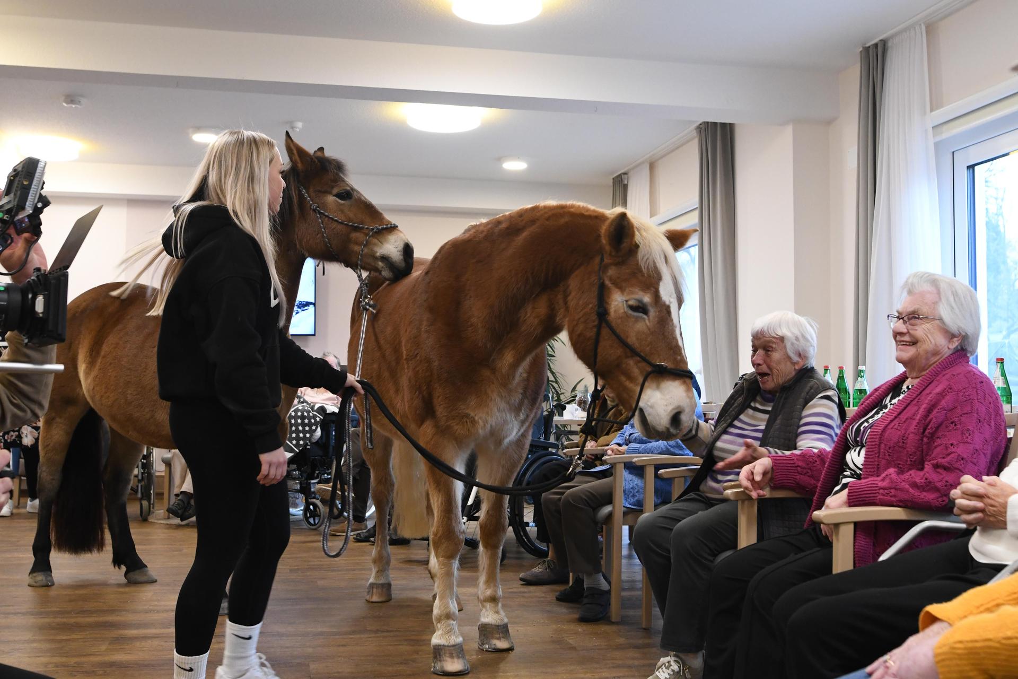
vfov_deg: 36.9
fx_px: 1018
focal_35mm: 36
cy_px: 340
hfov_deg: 53.1
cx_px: 509
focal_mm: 24
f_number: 4.5
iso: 2500
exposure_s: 1/100
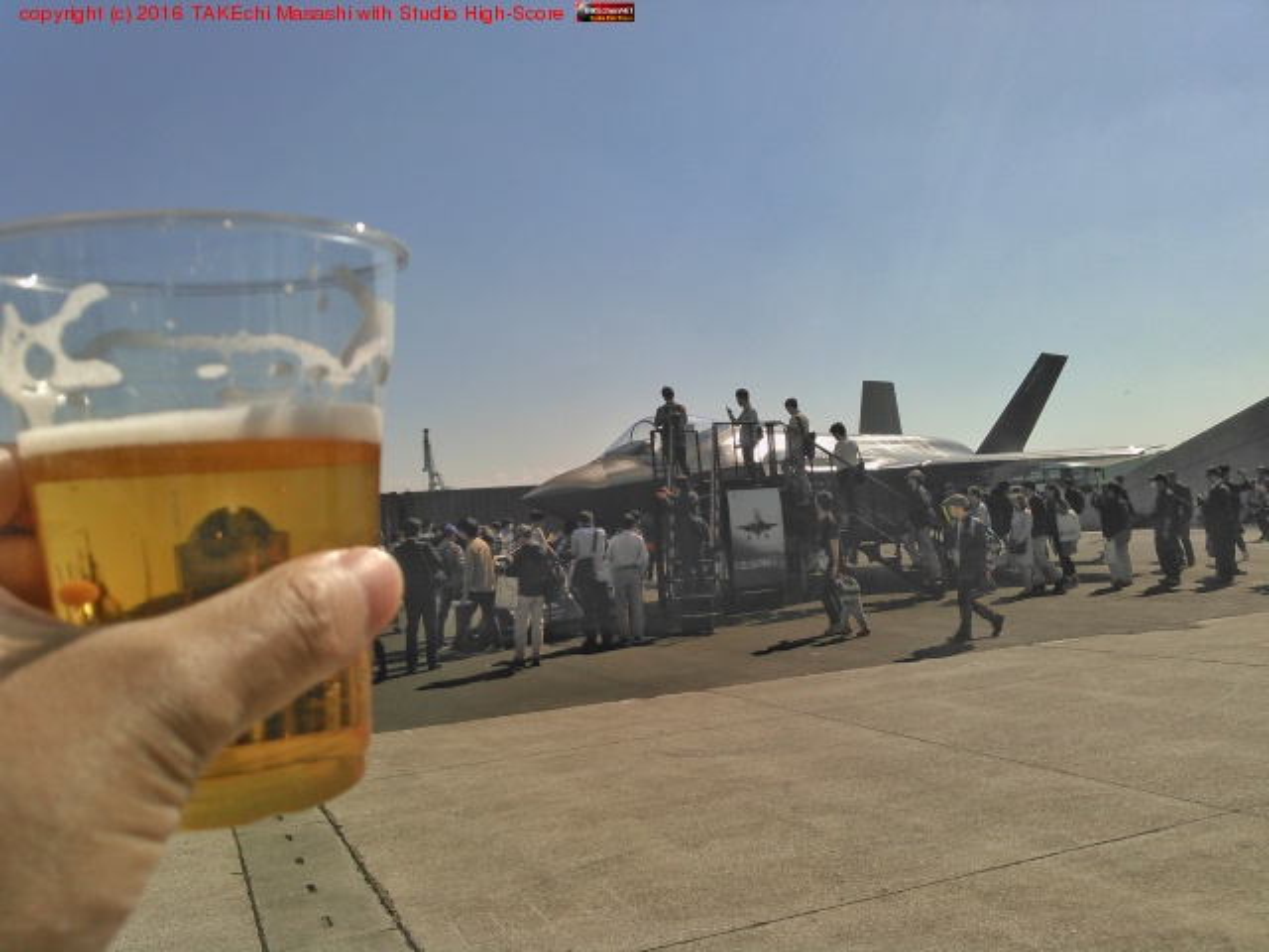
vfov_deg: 46.8
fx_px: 1100
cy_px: 476
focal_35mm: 30
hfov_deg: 60.0
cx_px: 634
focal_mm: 4
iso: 100
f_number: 2.4
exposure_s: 1/2710
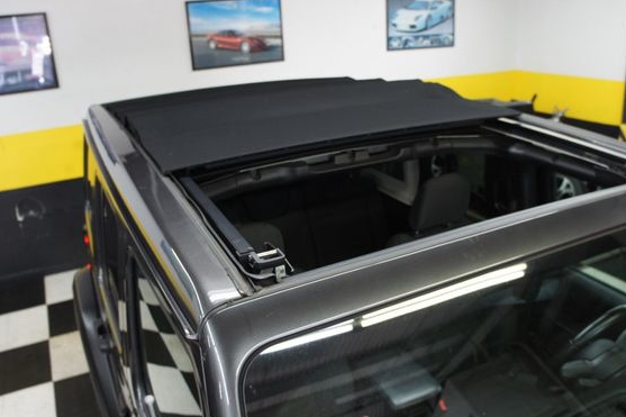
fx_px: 539
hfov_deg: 60.3
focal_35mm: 31
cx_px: 325
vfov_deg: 42.3
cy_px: 215
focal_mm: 18
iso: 400
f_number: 3.5
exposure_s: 1/30
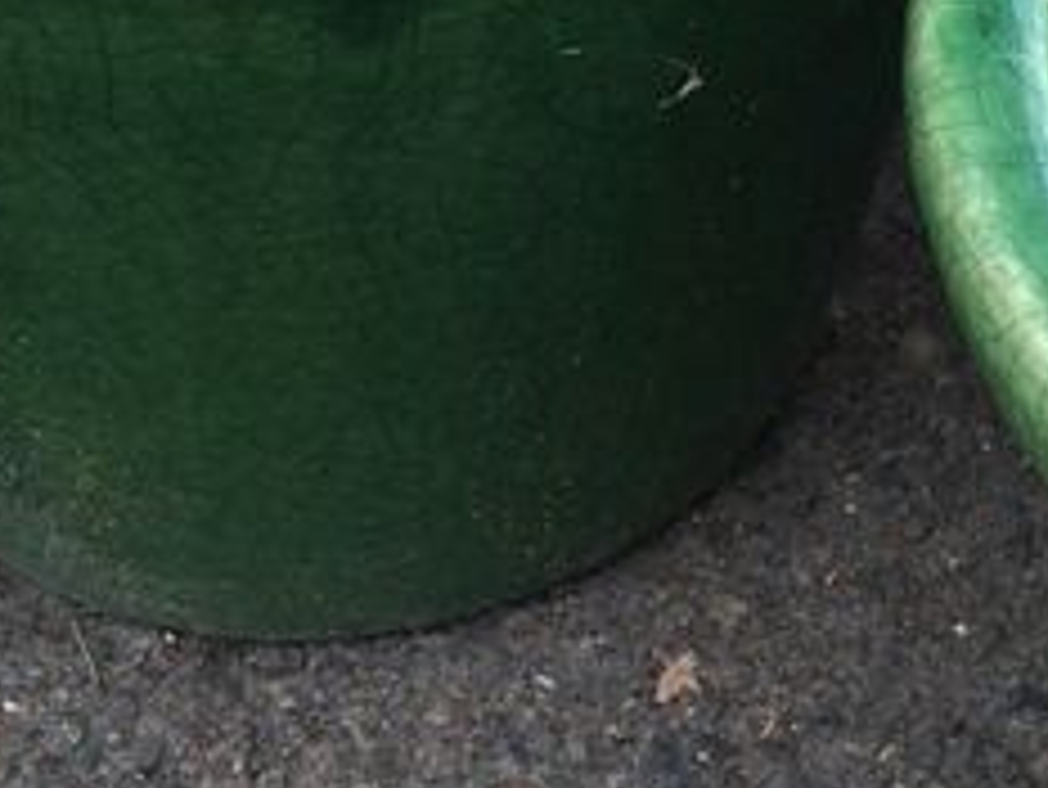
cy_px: 25
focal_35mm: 116
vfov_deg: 12.6
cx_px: 841
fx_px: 3514
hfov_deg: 16.8
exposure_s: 1/244
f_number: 2.2
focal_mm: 4.12
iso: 32
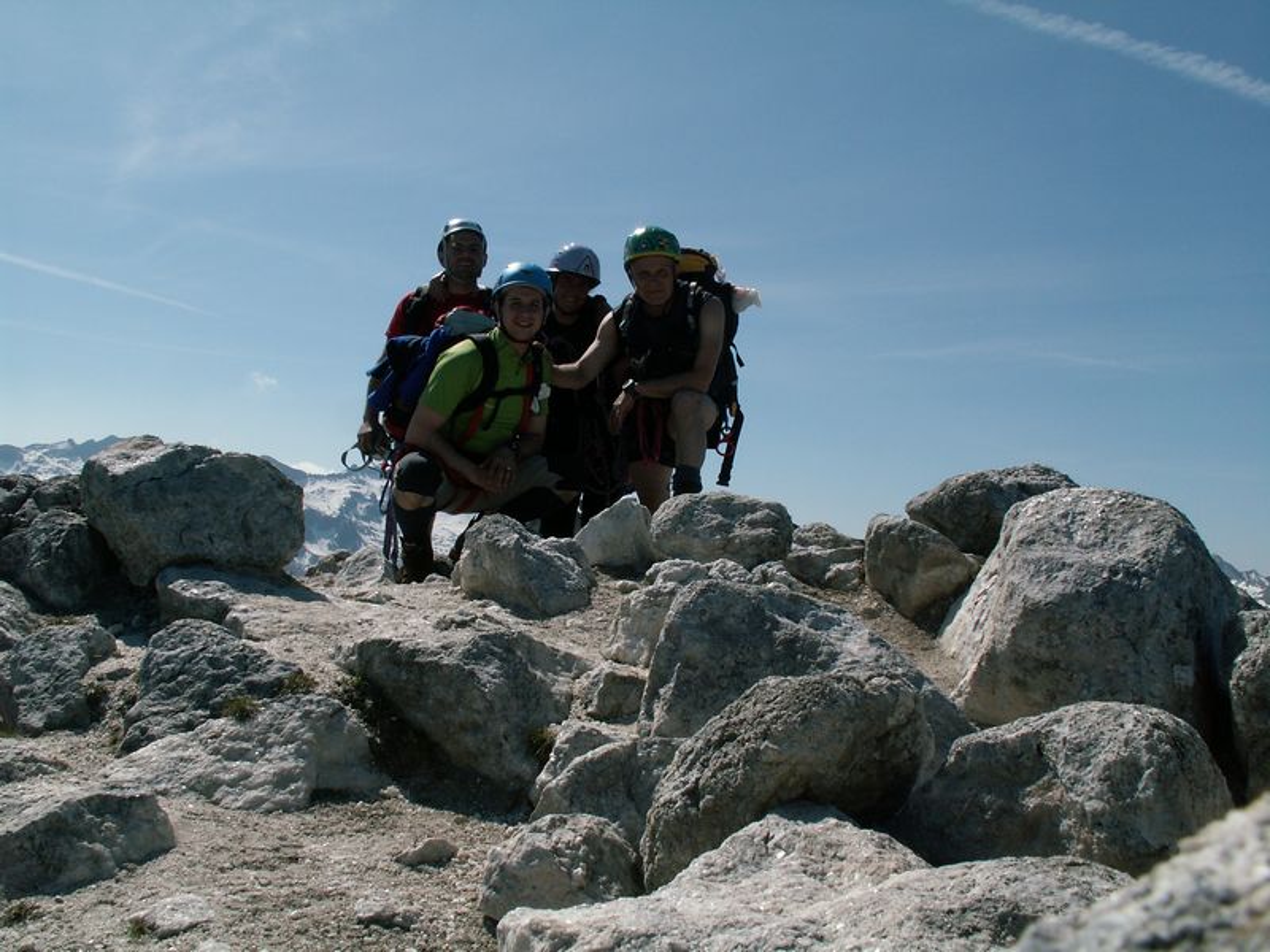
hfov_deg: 52.6
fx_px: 1284
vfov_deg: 40.7
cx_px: 635
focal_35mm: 35
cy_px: 476
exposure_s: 1/400
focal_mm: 5.86
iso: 50
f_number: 8
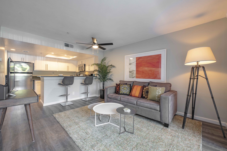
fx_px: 88
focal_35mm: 14
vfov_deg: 81.2
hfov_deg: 104.3
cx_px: 114
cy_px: 76
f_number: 8
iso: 400
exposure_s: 1/10
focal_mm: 14
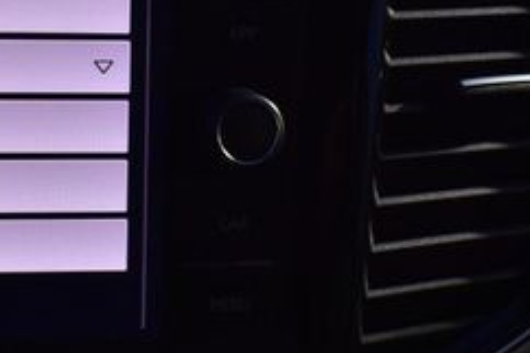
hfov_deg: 14.6
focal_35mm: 135
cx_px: -158
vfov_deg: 10.1
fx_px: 1986
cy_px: 180
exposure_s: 1/15
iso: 1400
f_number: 6.3
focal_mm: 34
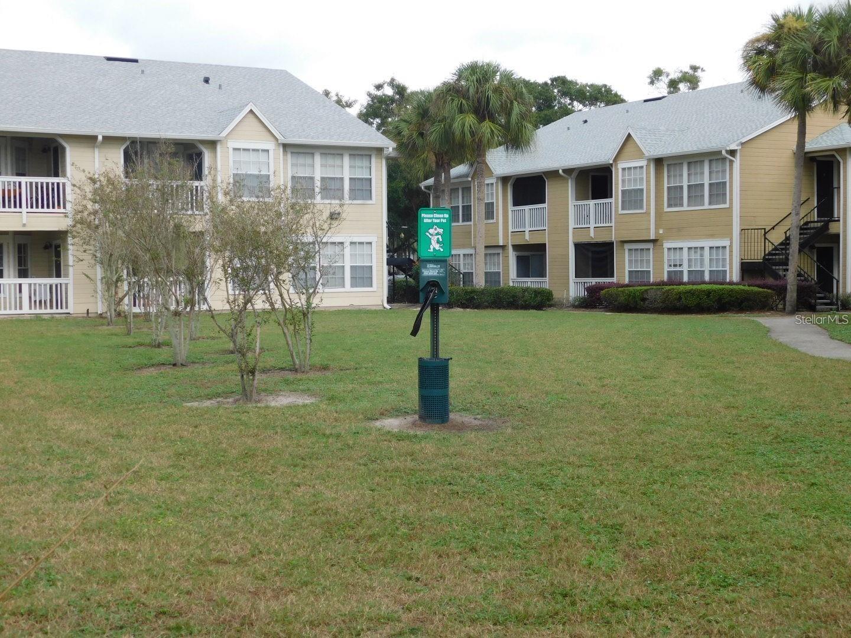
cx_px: 426
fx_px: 1254
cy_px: 319
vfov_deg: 28.6
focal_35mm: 51
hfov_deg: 37.5
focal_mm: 9
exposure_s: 1/500
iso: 125
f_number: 3.8
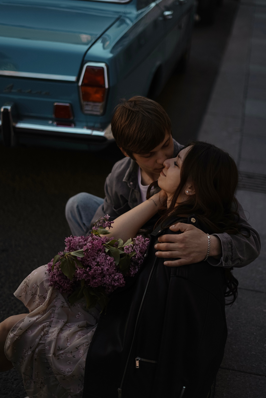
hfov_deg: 27.0
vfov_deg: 39.6
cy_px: 199
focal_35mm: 50
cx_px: 133
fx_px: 554
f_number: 1.8
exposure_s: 1/1250
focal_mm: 50
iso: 80
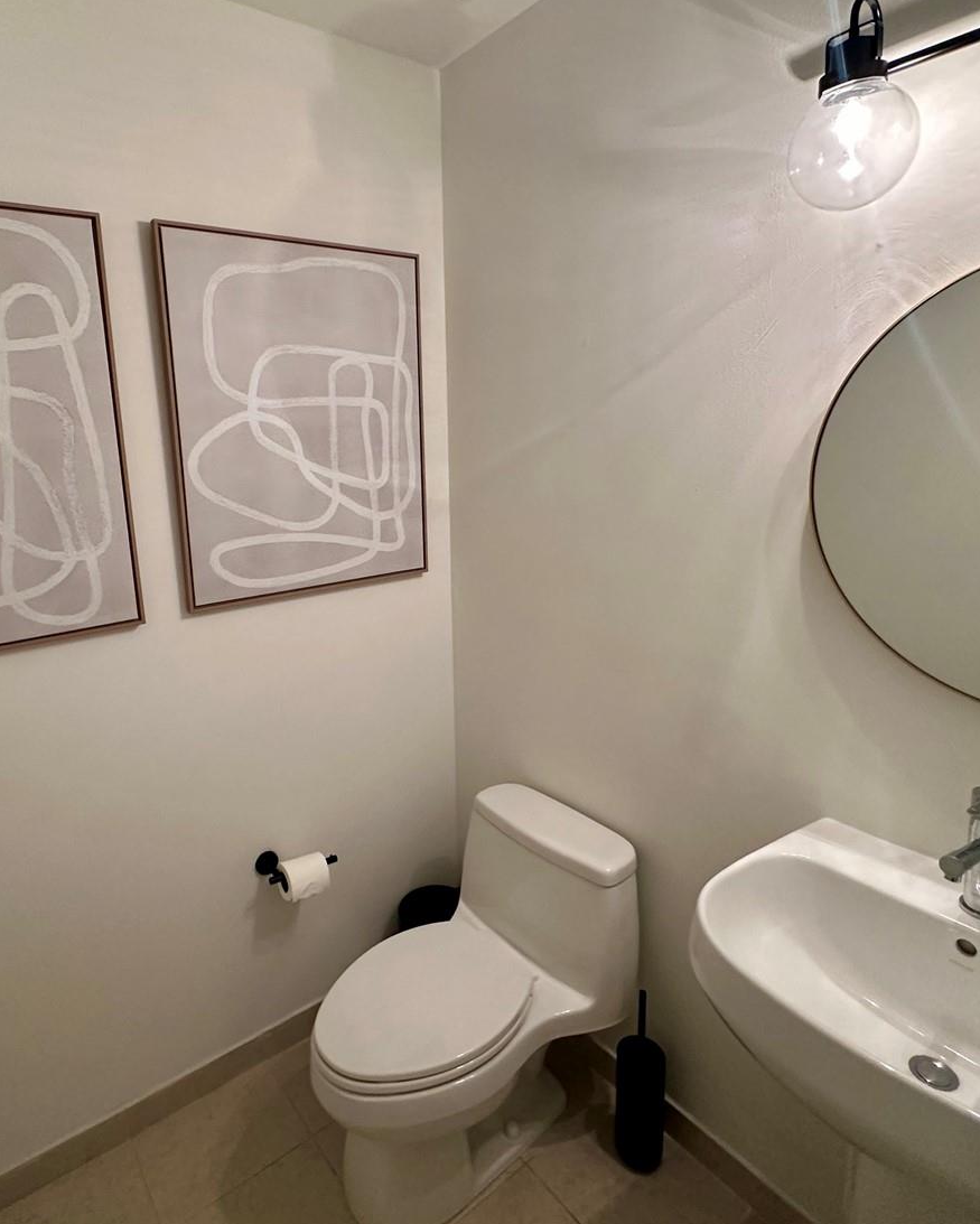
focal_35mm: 20
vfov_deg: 80.2
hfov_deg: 67.7
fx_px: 725
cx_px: 409
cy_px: 560
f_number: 2.2
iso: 320
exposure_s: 1/120
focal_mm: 2.22
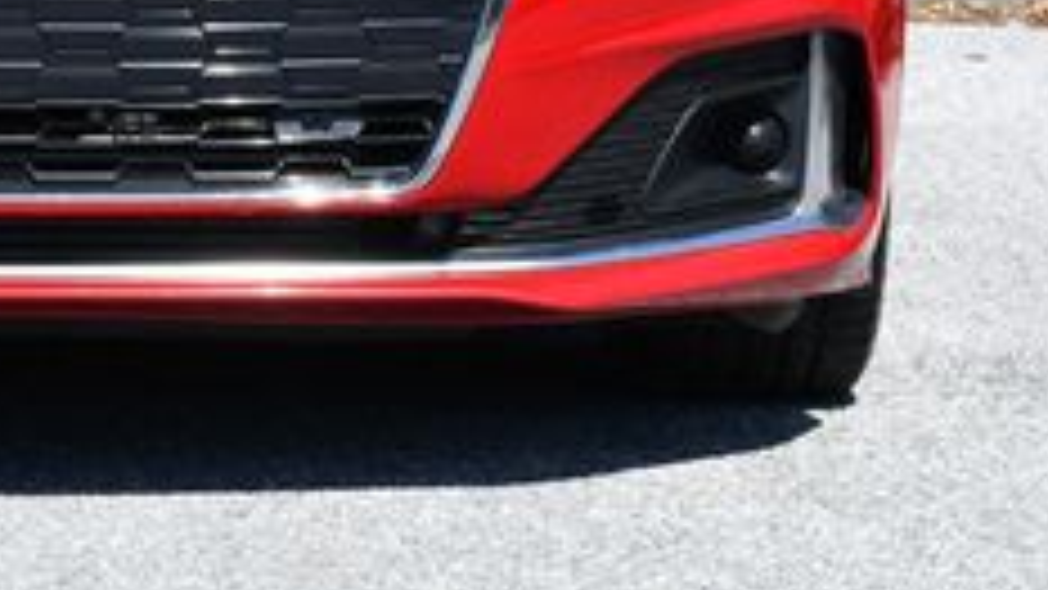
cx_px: 0
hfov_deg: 10.3
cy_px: -324
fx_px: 5752
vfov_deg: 5.8
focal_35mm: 207
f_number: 8
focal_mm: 36
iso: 110
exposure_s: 1/250
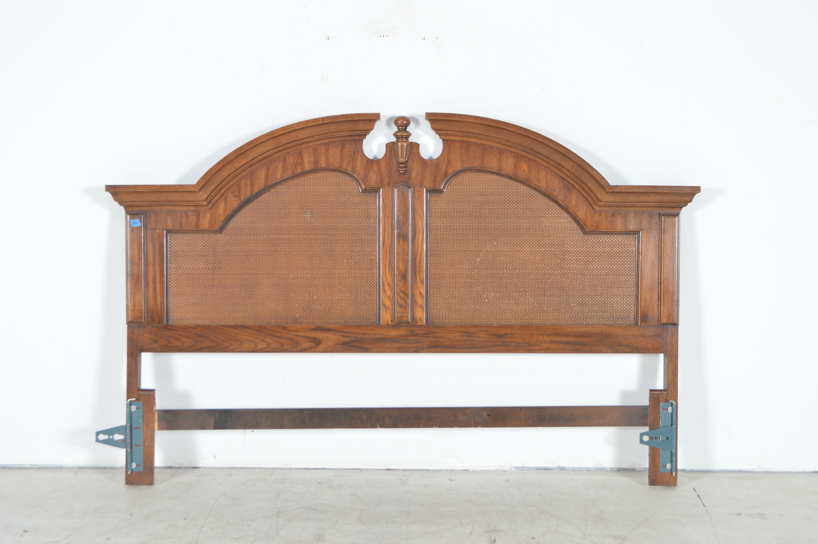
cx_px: 409
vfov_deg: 25.7
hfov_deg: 37.9
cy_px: 272
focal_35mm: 52
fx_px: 1192
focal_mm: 35
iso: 100
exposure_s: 1/125
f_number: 7.1
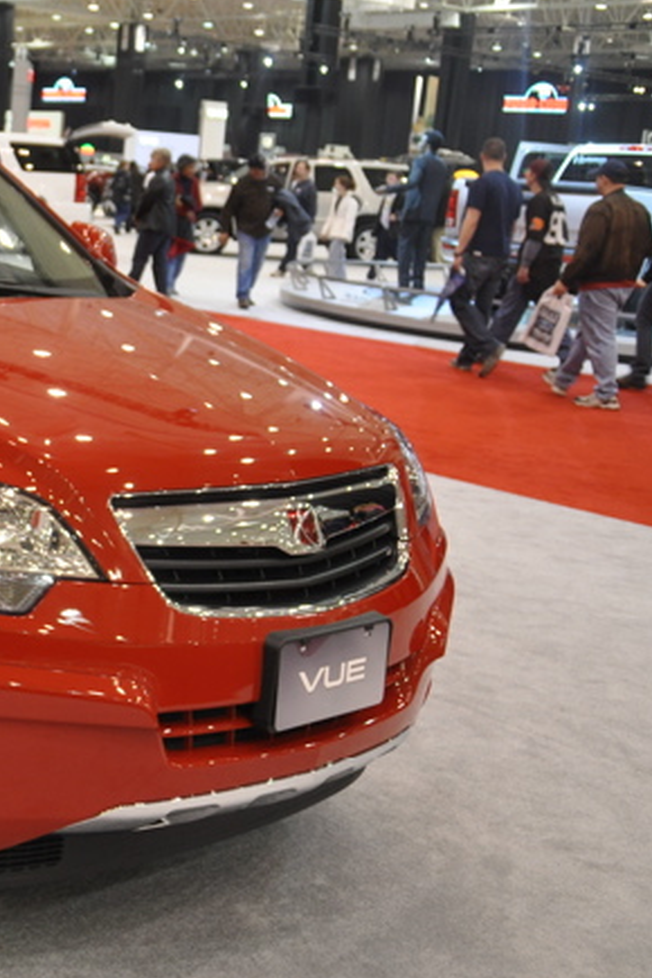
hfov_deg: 21.6
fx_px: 1548
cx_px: -184
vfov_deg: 35.0
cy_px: 436
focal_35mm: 57
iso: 800
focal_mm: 22
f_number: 5
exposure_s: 1/50
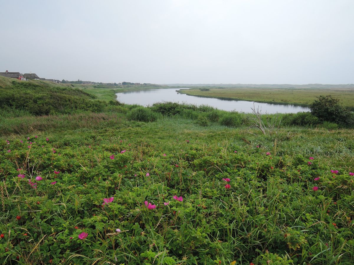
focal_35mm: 24
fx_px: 245
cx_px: 177
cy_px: 132
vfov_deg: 56.8
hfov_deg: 71.6
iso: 80
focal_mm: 5.1
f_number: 2.8
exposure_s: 1/500
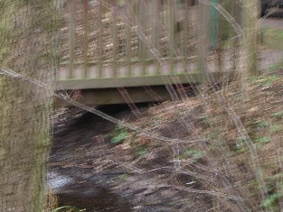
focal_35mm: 149
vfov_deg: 9.9
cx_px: 22
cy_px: 38
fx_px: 1219
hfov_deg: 13.1
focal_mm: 16.6
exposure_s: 1/13
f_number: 4.4
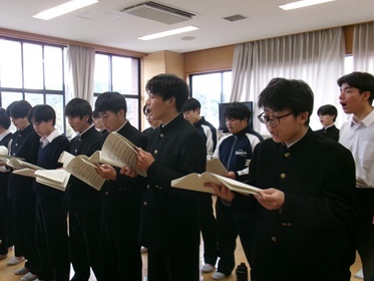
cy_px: 152
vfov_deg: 39.7
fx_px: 389
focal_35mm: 36
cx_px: 146
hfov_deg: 50.9
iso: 155
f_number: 3.9
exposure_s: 1/34
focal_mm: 5.1
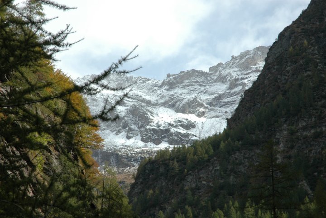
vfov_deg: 13.0
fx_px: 951
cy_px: 109
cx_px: 163
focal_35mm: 105
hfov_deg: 19.5
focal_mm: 70
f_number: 9
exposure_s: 1/320
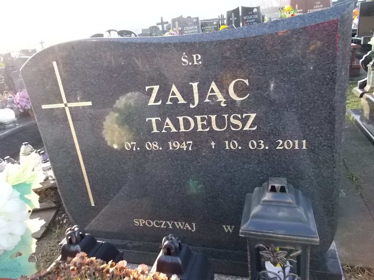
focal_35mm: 26
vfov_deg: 53.1
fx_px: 281
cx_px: 187
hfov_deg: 67.3
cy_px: 140
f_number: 3.2
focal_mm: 4.6
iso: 400
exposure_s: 1/320
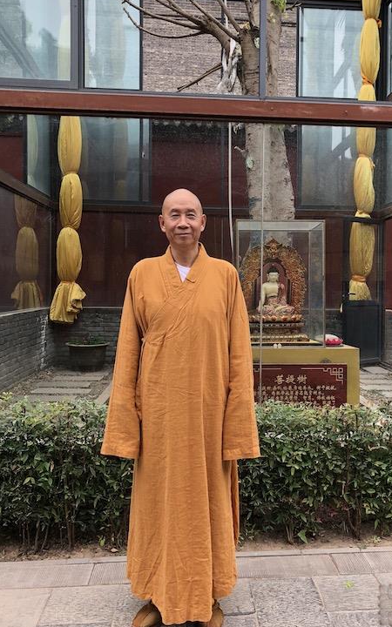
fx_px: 564
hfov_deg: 38.1
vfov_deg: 58.1
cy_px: 299
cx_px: 246
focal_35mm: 33
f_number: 1.8
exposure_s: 1/173
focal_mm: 3.99
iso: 20
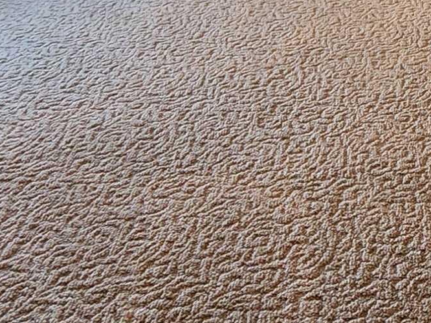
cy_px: -211
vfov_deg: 19.8
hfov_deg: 27.7
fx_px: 747
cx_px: 536
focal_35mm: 60
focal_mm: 2.2
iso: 250
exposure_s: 1/60
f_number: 2.2
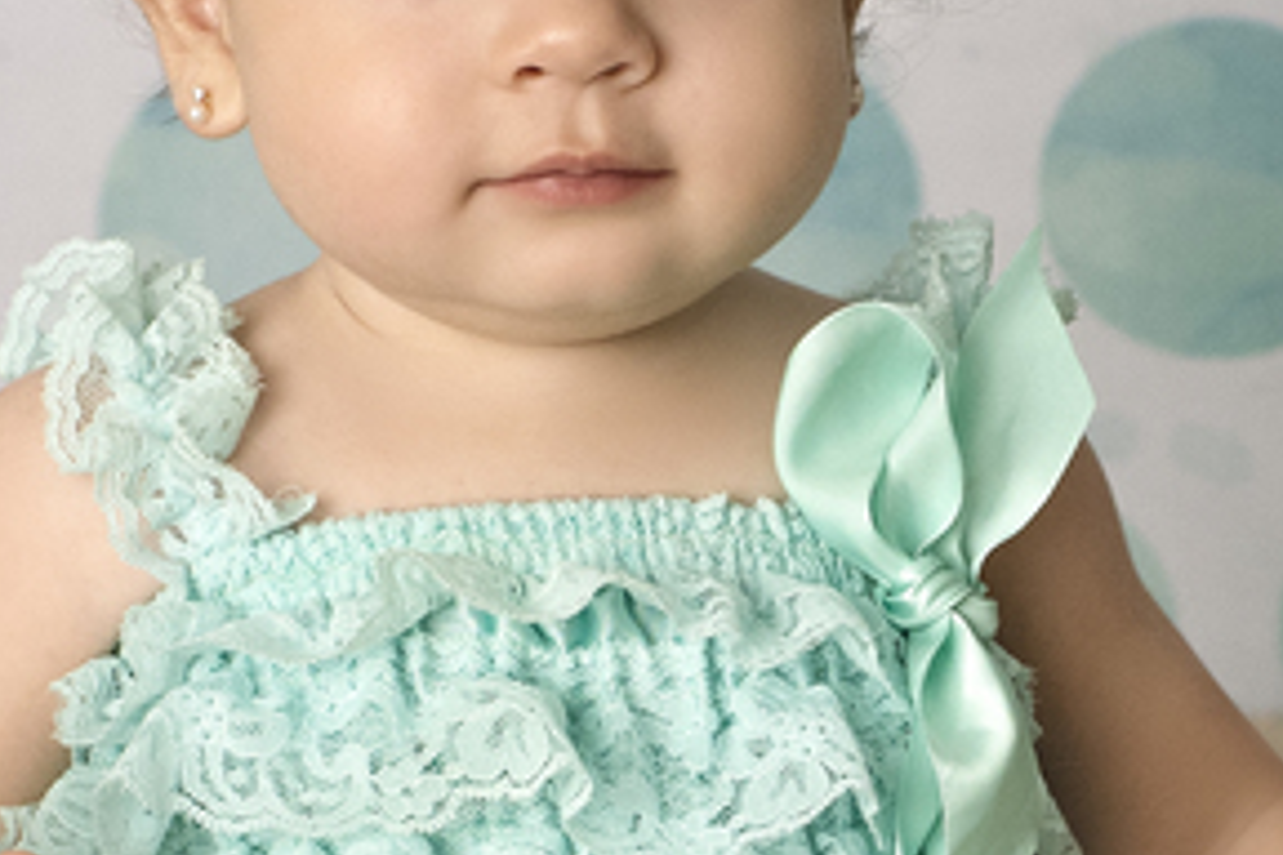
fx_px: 7807
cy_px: 632
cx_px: 1381
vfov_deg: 6.3
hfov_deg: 9.3
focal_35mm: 219
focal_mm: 35
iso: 500
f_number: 4
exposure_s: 1/250
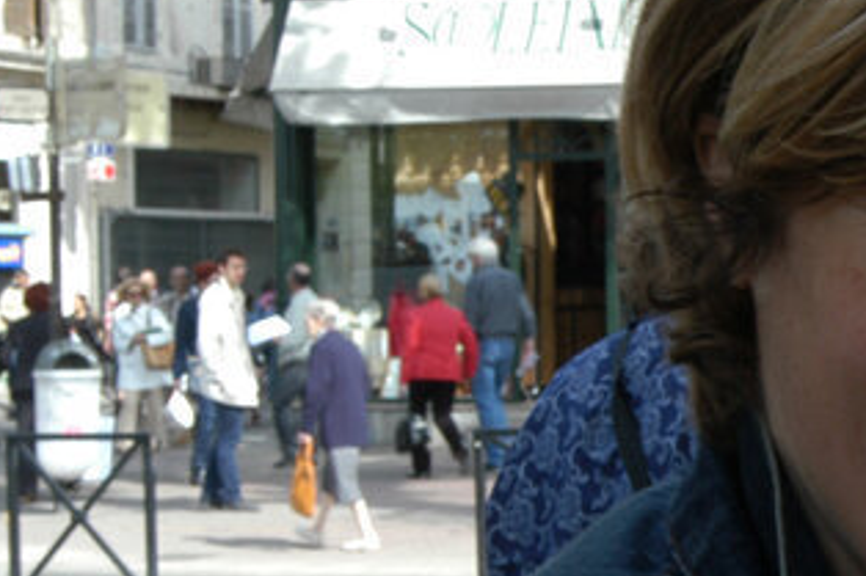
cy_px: 422
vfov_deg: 11.0
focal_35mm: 124
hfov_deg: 15.8
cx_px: 1105
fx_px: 2981
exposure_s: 1/60
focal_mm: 24
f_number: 10
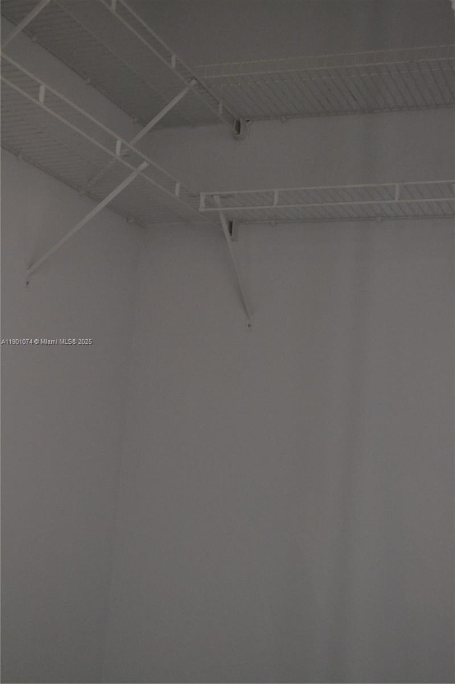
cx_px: 228
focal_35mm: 48
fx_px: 911
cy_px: 342
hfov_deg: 28.1
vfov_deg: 41.1
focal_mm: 32
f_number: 4.8
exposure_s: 1/15
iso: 2500
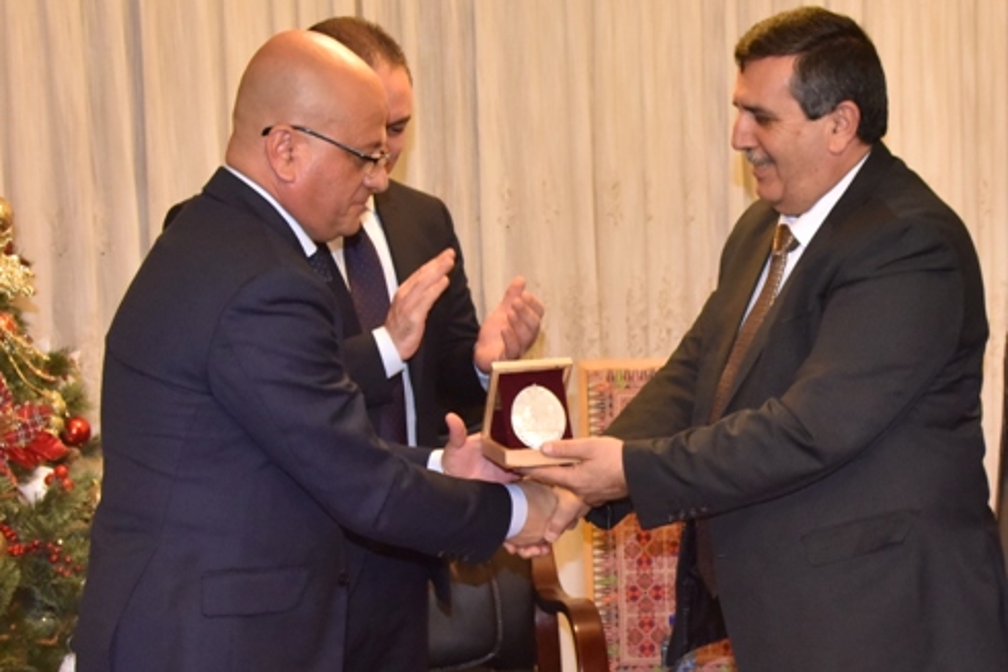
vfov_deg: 18.6
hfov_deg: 27.4
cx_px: 743
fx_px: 2043
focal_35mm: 73
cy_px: 410
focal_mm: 35
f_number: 6.3
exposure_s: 1/125
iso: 2500
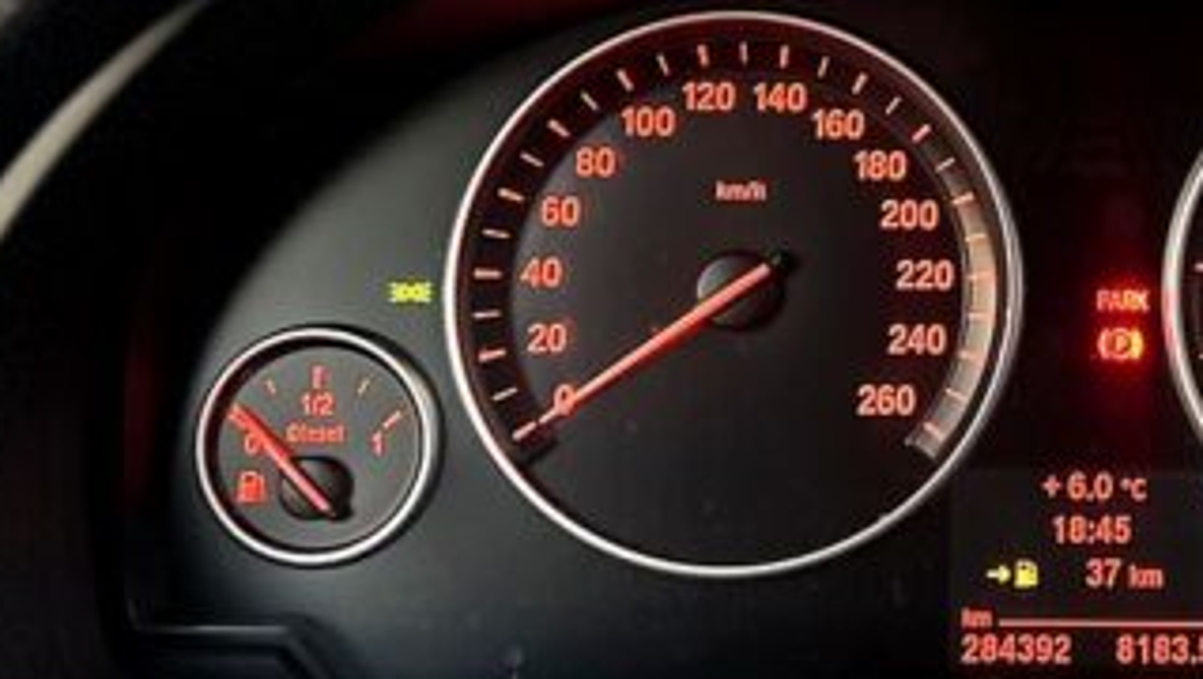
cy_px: 41
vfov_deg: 16.8
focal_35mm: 71
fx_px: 2267
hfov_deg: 28.4
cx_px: 1120
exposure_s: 1/25
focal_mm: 5.7
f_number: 1.5
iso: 640
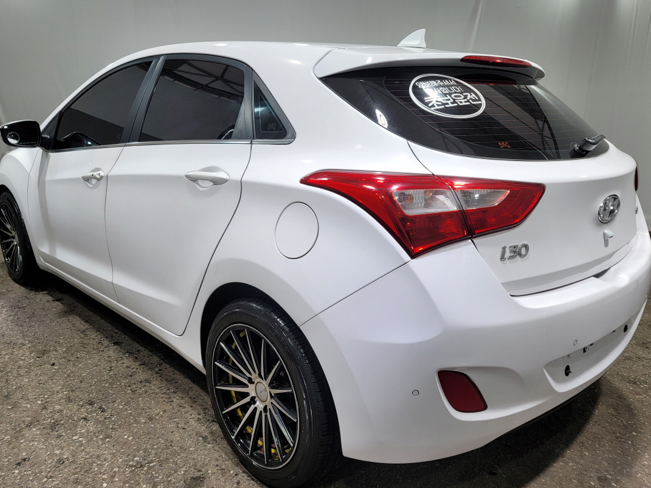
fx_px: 527
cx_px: 318
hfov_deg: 63.4
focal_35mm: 28
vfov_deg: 49.7
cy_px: 259
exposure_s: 1/120
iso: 25
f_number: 1.8
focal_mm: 7
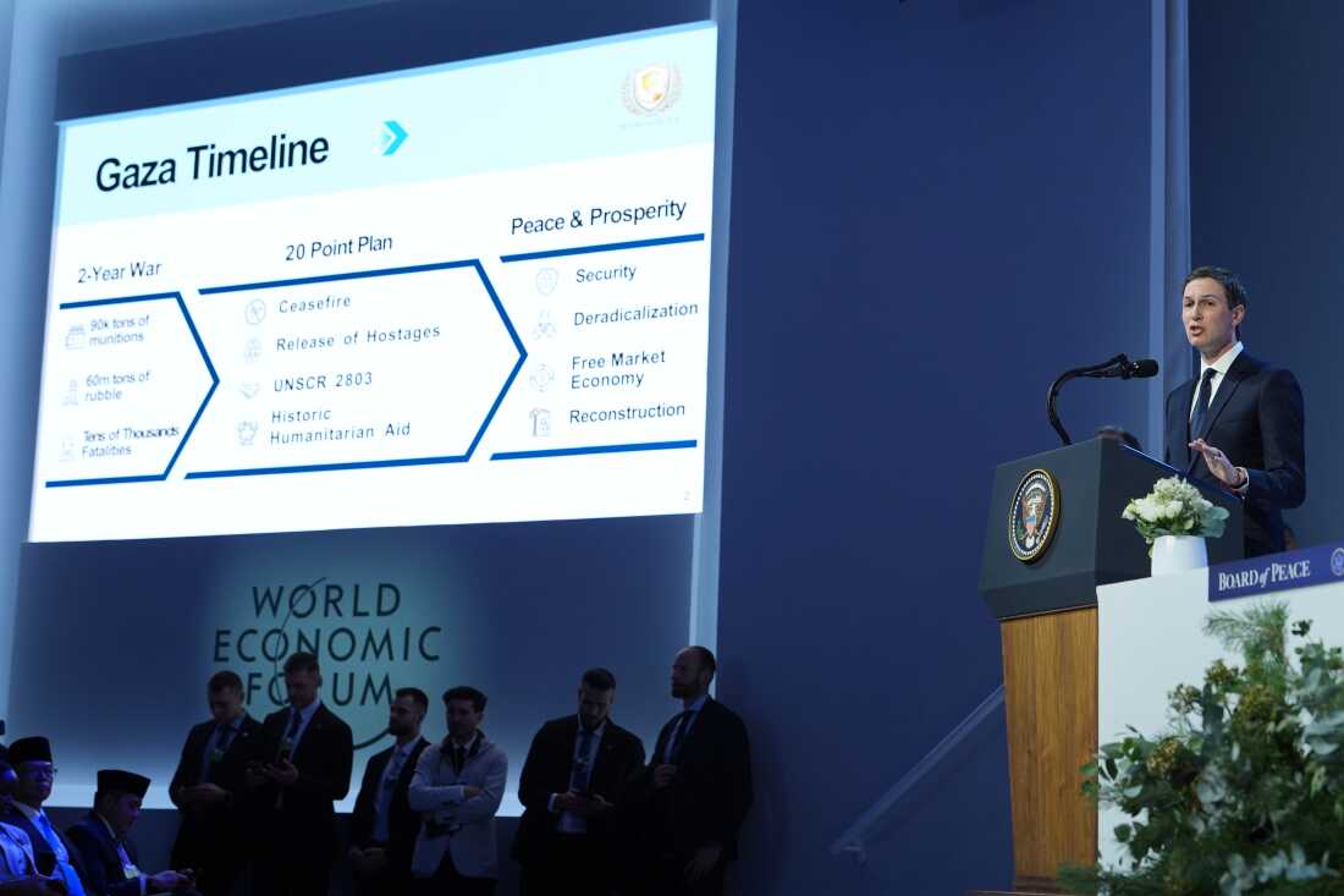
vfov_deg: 20.6
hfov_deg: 30.5
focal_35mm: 66
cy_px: 448
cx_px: 672
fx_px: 2463
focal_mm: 66
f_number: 3.5
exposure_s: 1/320
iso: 1250
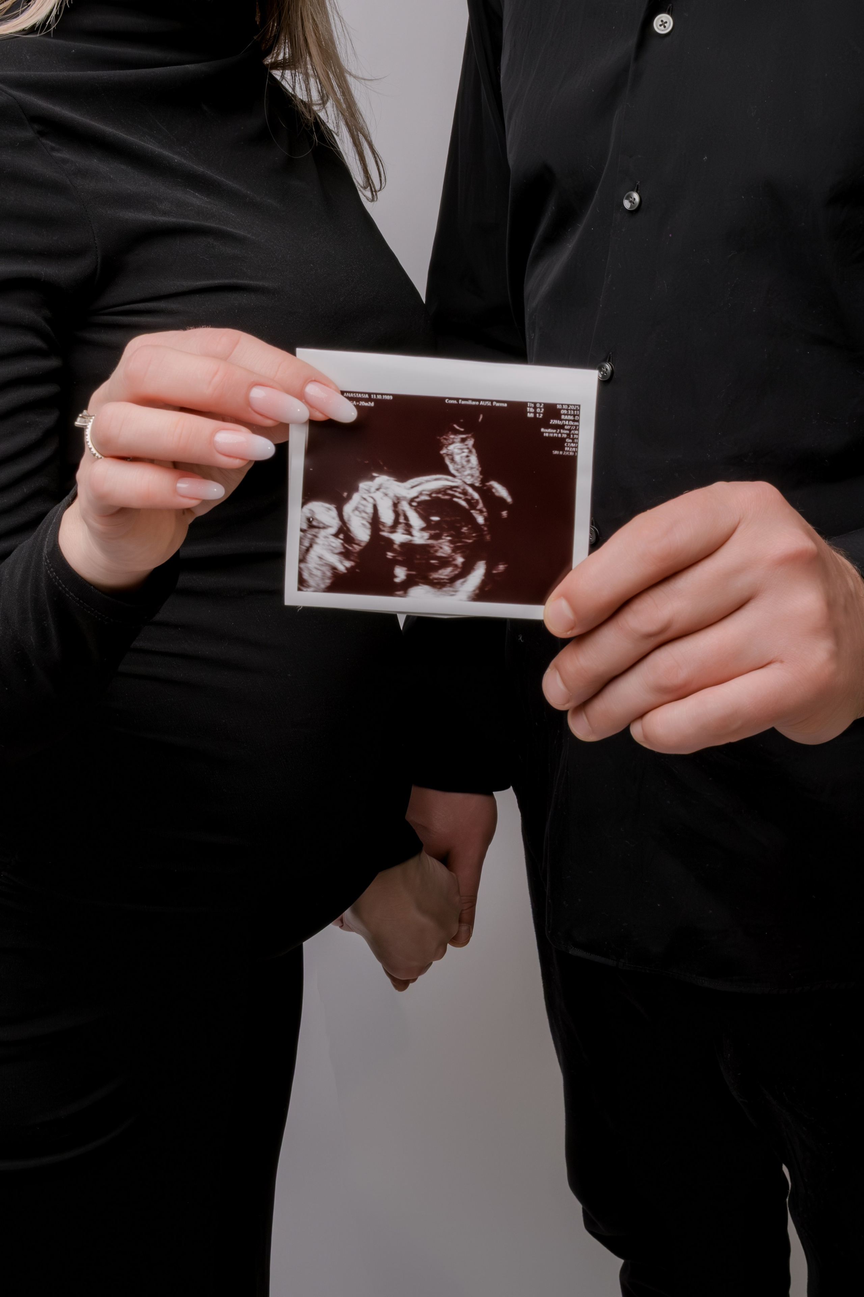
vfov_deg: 43.6
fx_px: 1620
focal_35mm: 45
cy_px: 648
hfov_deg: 29.9
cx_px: 432
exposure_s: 1/200
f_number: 14
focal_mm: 30
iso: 1250
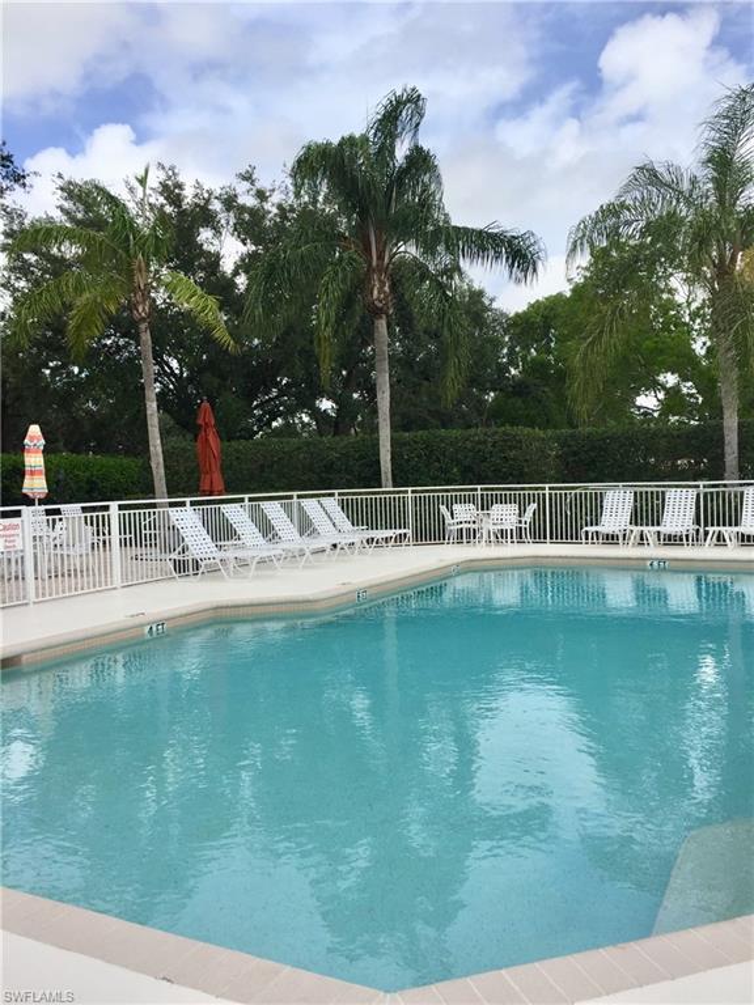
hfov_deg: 48.2
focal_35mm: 29
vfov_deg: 61.7
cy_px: 502
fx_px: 842
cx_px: 377
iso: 32
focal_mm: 4.15
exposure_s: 1/2326
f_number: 2.2
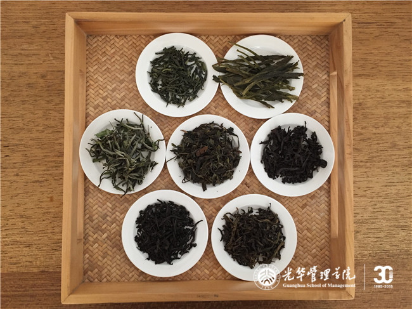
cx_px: 206
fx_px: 345
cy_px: 154
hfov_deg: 61.7
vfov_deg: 48.2
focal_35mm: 29
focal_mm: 4.15
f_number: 2.2
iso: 200
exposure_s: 1/33
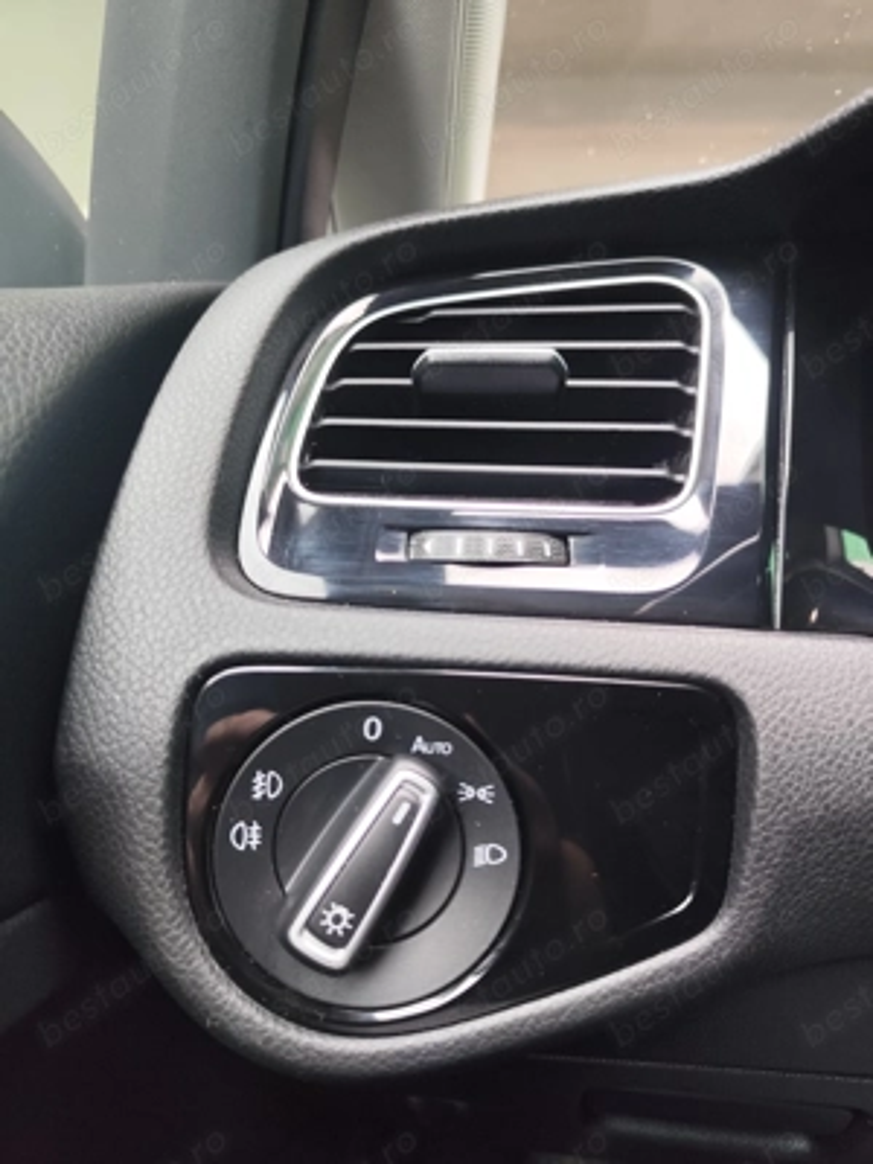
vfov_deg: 73.9
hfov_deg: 58.9
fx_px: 773
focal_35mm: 23
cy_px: 582
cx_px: 436
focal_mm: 6.19
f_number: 1.65
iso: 320
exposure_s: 1/50
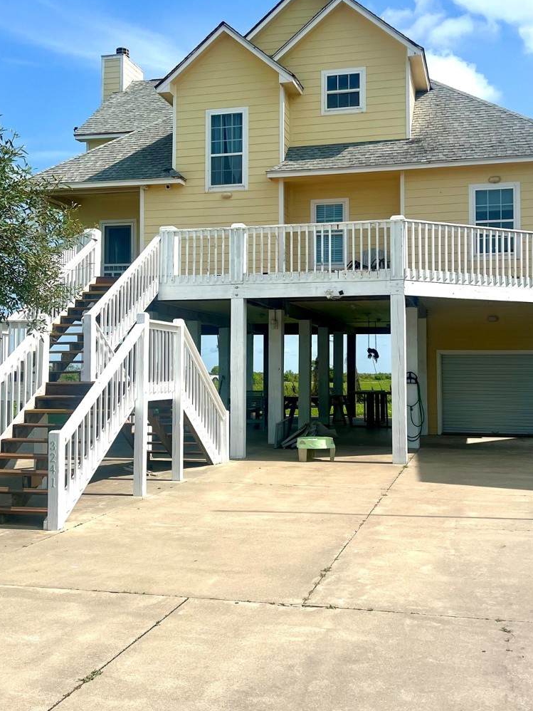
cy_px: 313
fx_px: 821
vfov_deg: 46.7
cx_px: 267
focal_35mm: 40
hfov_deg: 36.0
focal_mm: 5.7
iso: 50
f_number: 1.5
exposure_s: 1/6993
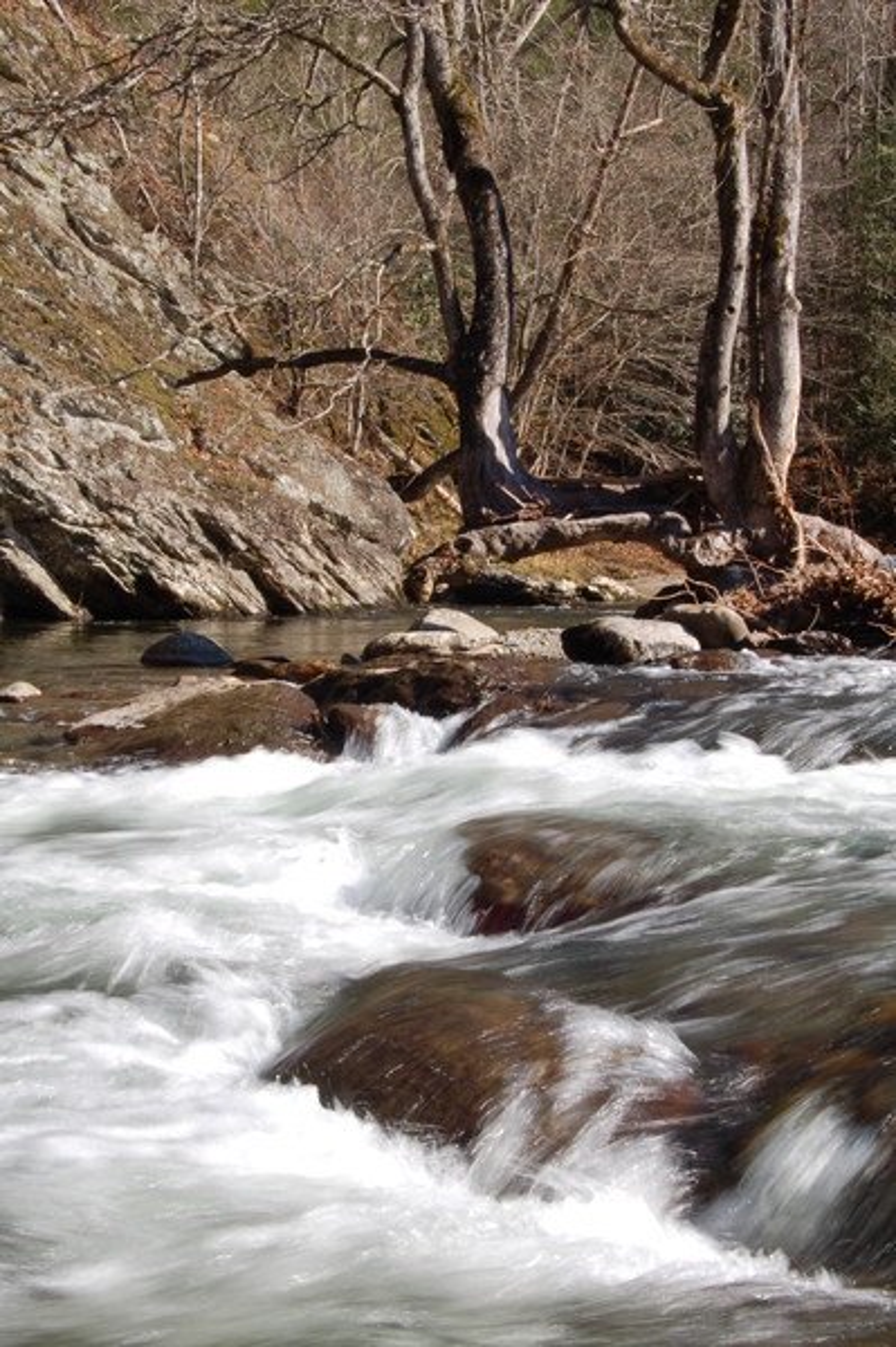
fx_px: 2132
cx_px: 448
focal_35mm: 57
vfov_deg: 35.1
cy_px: 674
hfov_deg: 23.7
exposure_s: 1/20
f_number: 32
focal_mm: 38
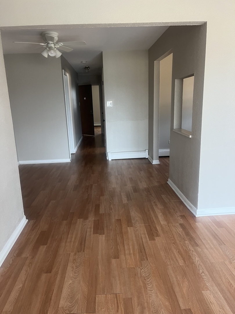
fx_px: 235
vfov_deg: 67.3
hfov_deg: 53.1
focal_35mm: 26
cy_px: 157
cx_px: 118
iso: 125
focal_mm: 5.1
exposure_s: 1/86
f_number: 1.6
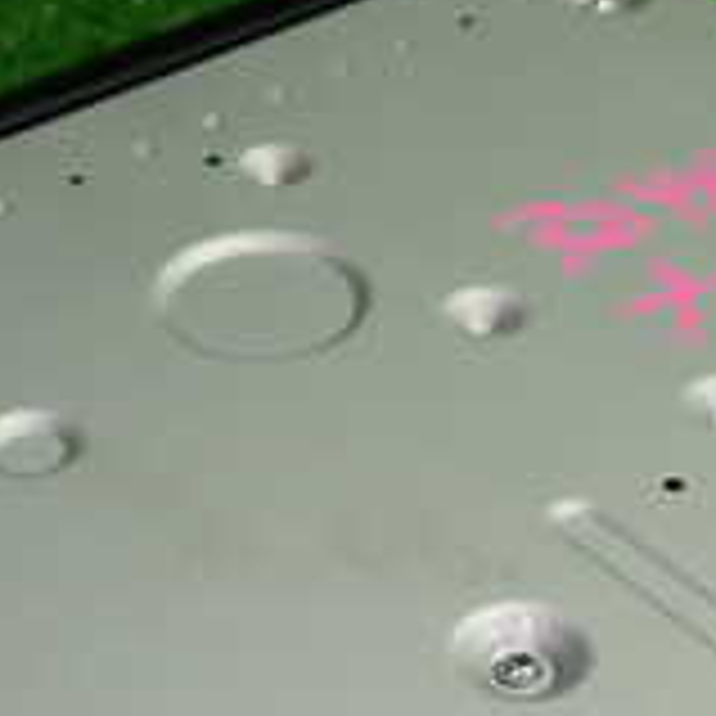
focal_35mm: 100
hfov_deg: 17.4
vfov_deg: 17.2
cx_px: 401
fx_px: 2340
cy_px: 585
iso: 200
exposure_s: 1/60
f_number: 2.3
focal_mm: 5.4
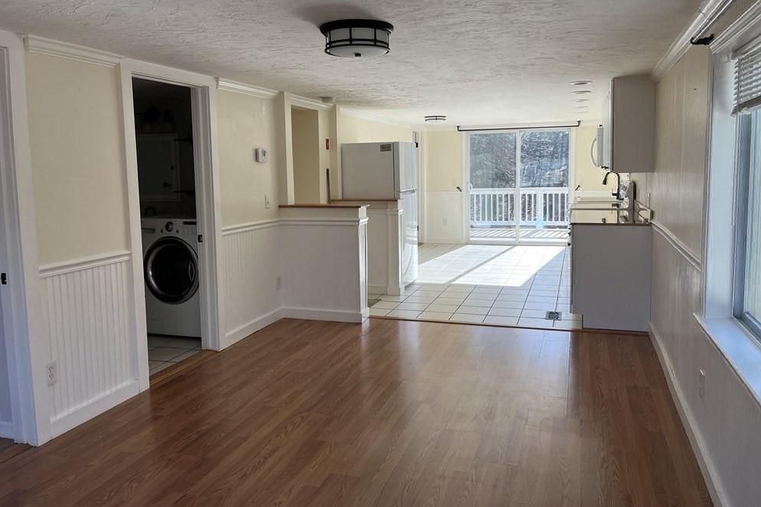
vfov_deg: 46.3
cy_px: 223
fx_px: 592
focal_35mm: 28
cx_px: 392
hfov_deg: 65.5
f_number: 1.6
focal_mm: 5.1
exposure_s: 1/407
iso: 50
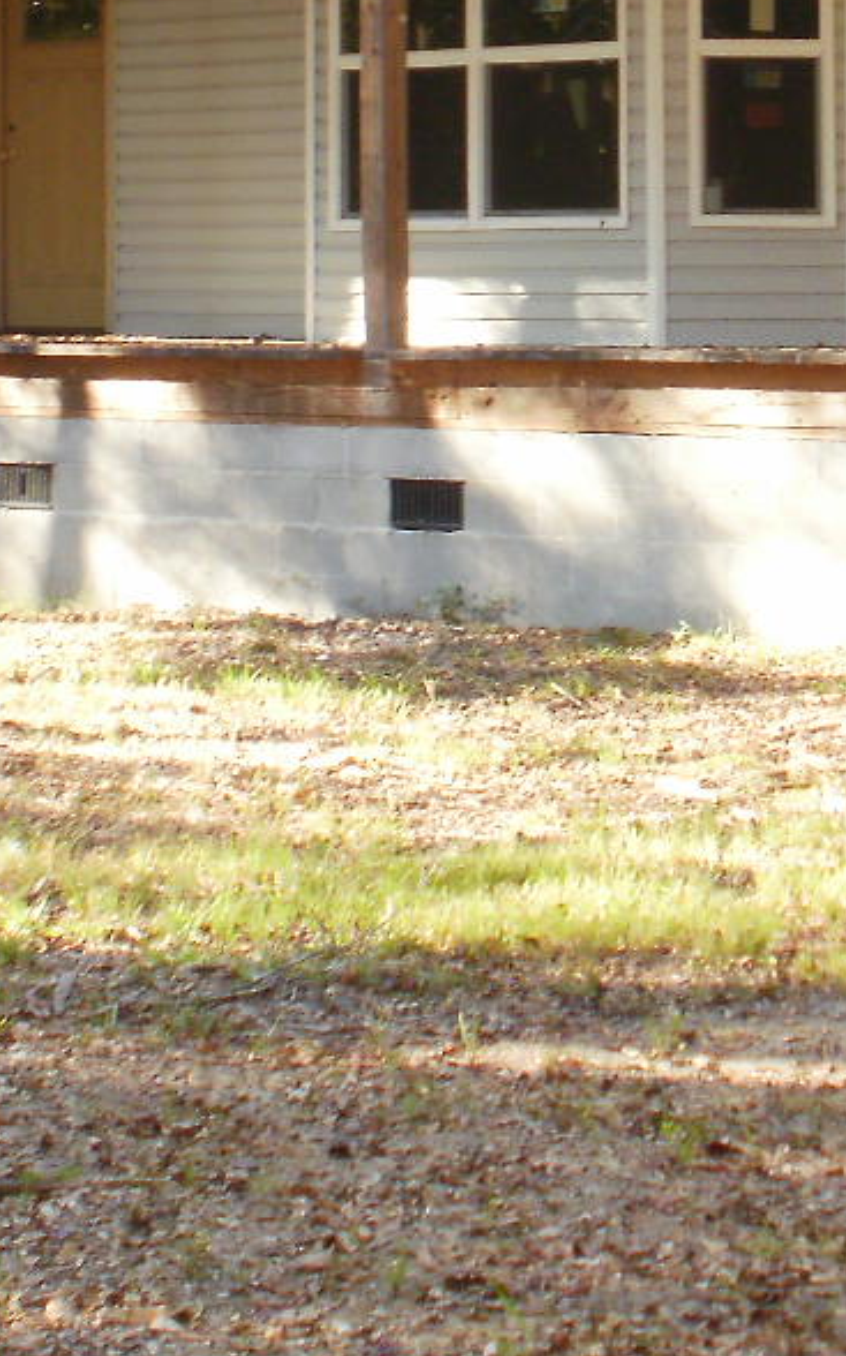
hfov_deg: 10.2
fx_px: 4690
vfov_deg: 16.2
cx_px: 784
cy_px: 92
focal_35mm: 127
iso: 100
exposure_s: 1/30
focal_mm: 7.7
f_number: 4
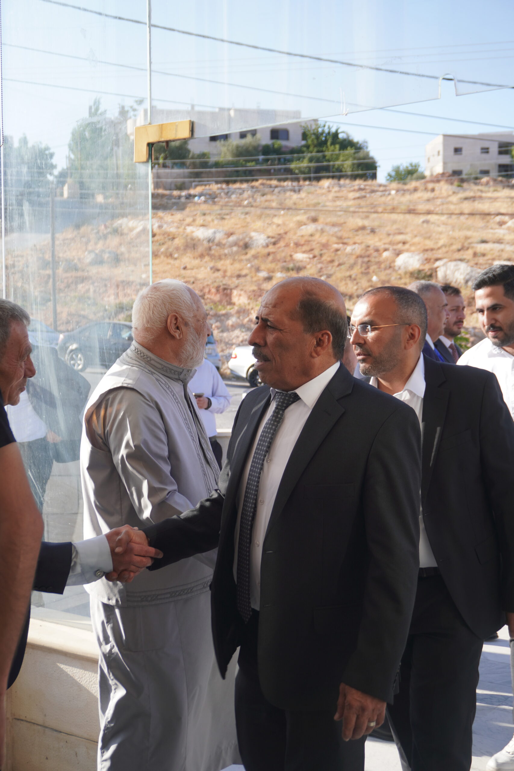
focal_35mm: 46
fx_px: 996
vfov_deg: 42.3
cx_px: 257
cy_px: 386
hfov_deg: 28.9
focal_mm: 31
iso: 100
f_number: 5
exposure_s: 1/200
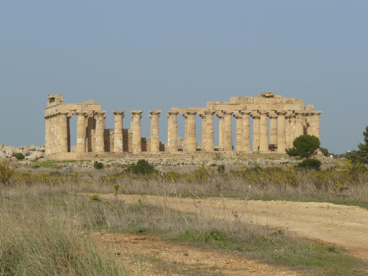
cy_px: 138
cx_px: 184
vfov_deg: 9.8
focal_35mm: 151
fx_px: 1605
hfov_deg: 13.1
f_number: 8
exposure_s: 1/320
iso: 100
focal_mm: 25.1
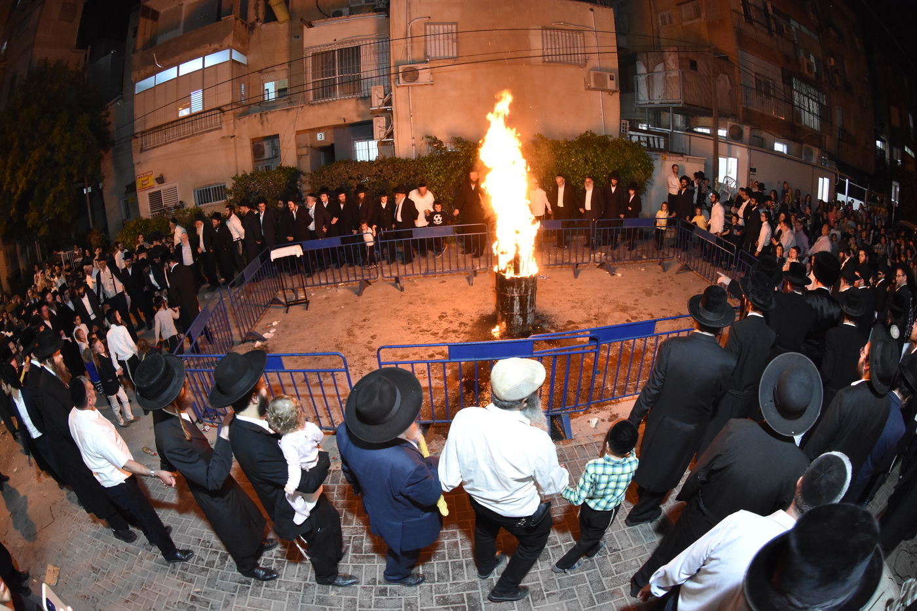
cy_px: 306
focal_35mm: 16
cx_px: 458
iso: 2500
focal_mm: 10.5
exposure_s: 1/80
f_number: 5.6
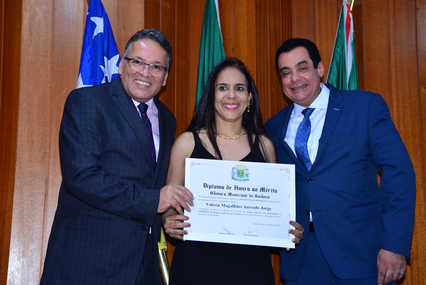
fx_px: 734
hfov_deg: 32.4
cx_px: 213
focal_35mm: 62
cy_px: 142
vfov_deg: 21.9
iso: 2000
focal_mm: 62
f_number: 5
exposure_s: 1/125
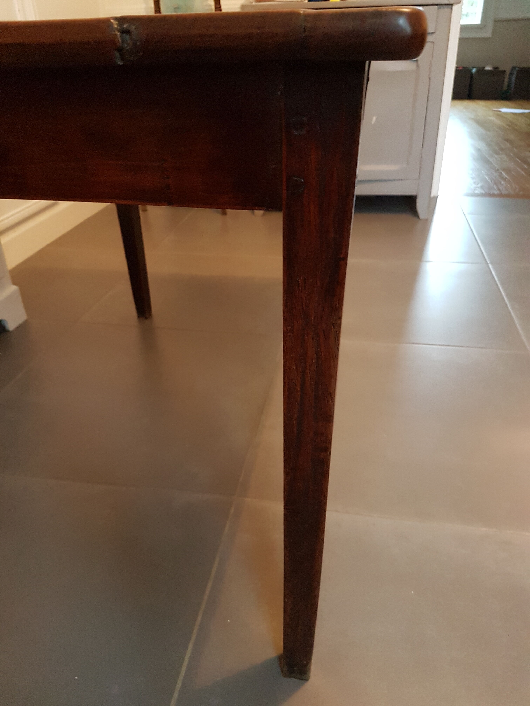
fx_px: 531
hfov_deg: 53.1
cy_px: 353
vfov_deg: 67.3
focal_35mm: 26
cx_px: 265
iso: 250
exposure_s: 1/10
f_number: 1.7
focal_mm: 4.2
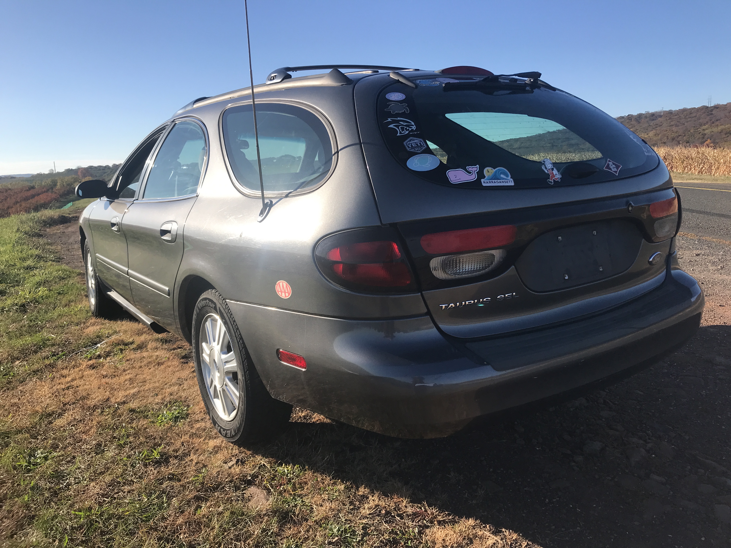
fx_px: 591
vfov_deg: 49.7
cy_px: 274
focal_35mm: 28
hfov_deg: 63.4
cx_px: 366
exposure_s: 1/1953
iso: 20
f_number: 1.8
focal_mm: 3.99
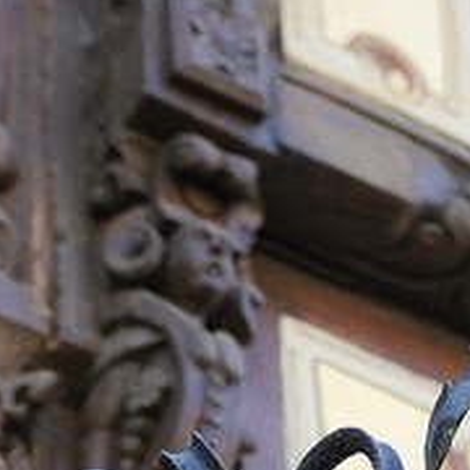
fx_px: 7665
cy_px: 2058
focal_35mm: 499
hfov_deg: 3.5
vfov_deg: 3.3
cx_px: -433
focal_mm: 66
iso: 200
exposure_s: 1/100
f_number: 5.6
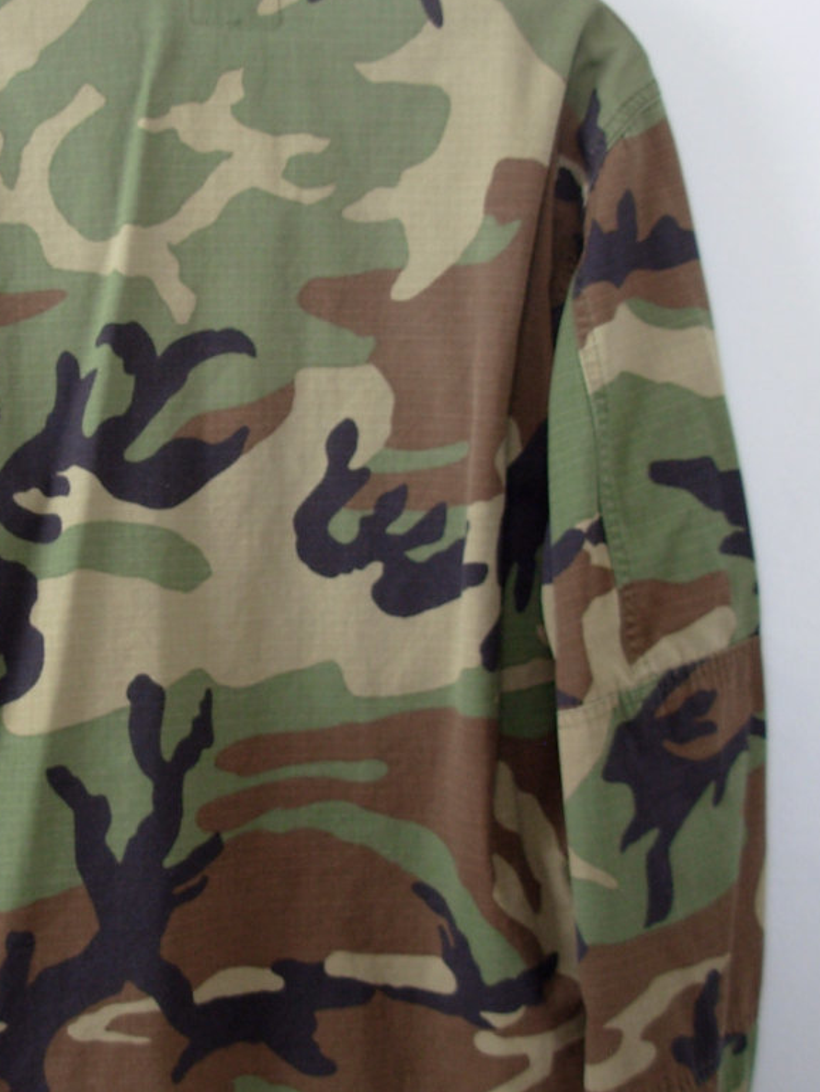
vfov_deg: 26.3
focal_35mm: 74
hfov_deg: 19.8
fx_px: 2336
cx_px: 209
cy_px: 489
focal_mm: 6.3
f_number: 2.9
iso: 50
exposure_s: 1/10.4
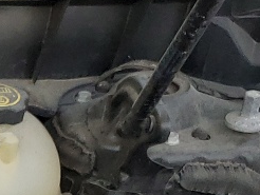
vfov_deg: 8.1
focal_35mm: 169
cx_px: -430
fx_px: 1271
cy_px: 468
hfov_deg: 9.8
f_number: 1.5
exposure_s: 1/1000
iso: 50
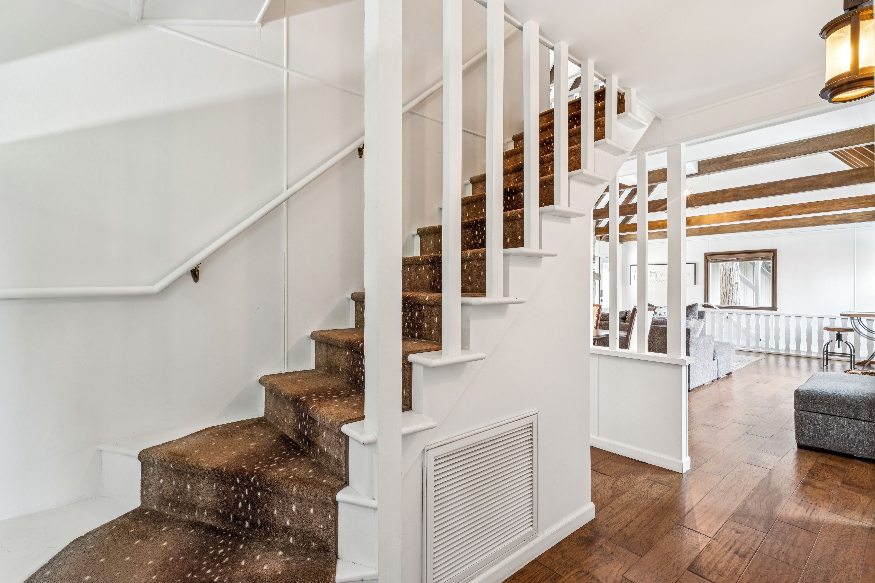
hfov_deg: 95.0
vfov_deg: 72.1
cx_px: 438
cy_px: 292
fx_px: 401
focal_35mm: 16
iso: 100
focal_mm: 16.5
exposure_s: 1.6
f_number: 13
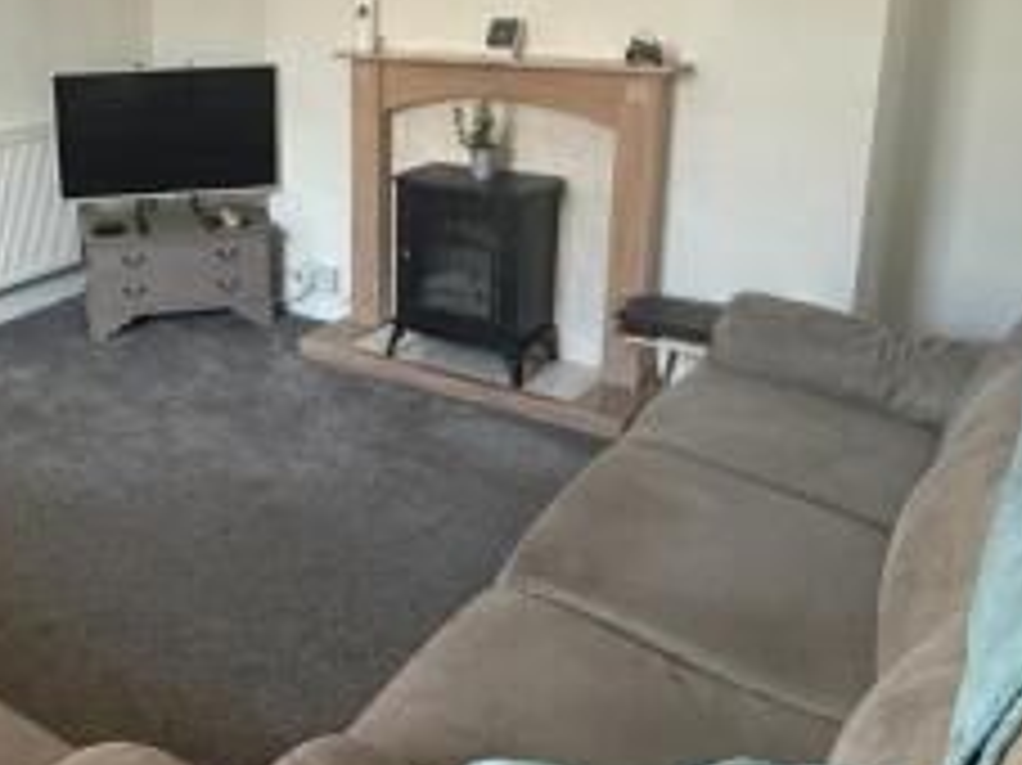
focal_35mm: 36
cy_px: 227
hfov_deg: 49.2
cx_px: 245
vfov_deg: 38.9
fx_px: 1062
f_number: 2.2
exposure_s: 1/86
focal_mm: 2.22
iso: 320
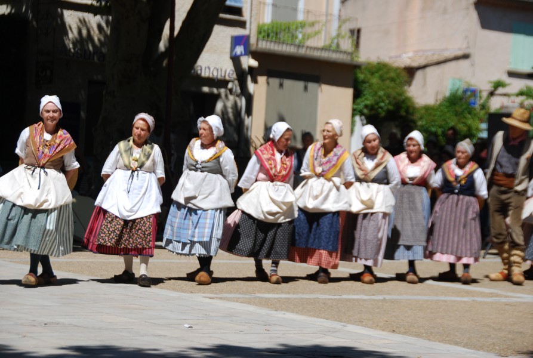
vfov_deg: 12.2
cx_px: 266
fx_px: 1670
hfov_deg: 18.1
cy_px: 179
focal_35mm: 112
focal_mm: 75
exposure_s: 1/640
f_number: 6.3
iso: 100
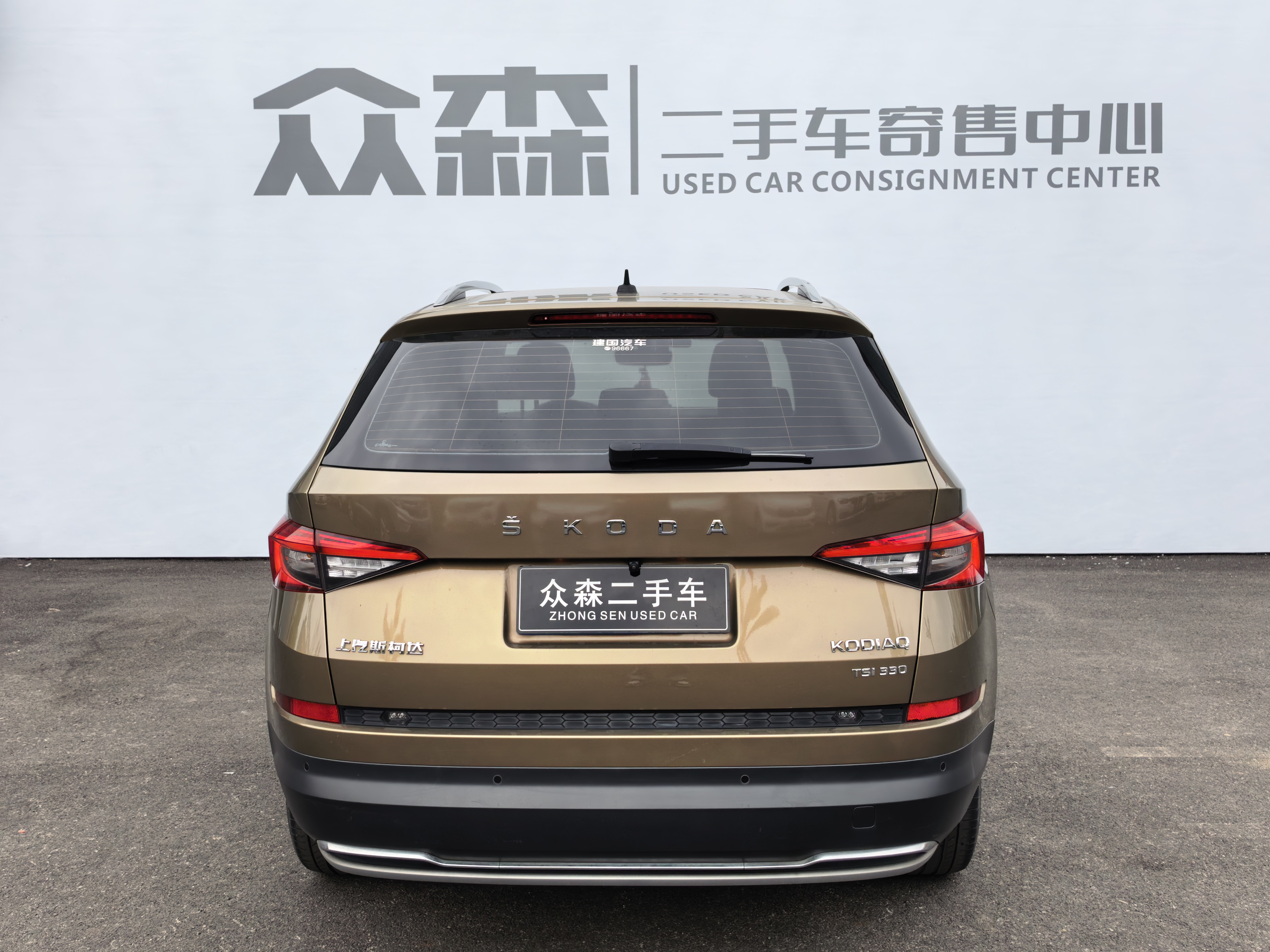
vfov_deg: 42.9
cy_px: 476
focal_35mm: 33
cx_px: 635
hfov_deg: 55.4
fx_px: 1211
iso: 50
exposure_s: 1/1527
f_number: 2
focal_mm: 5.75
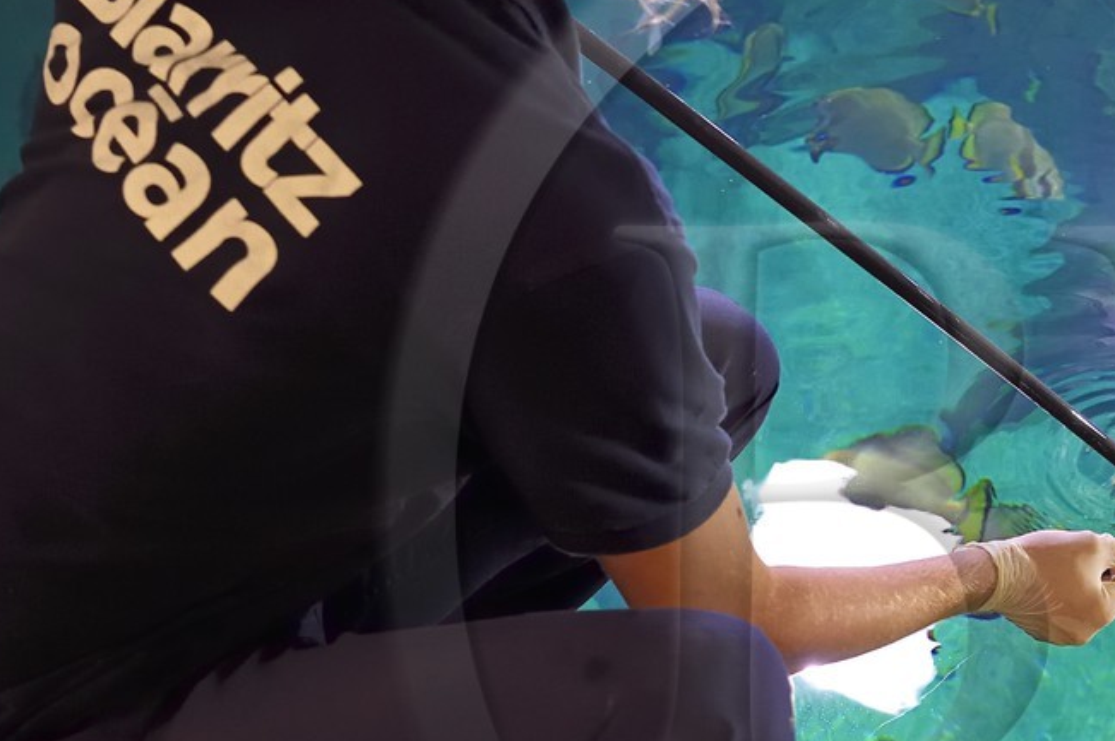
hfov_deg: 31.7
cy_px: 507
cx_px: 1084
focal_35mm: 59
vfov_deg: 22.8
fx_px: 1826
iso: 1600
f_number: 4
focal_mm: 24
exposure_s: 1/125
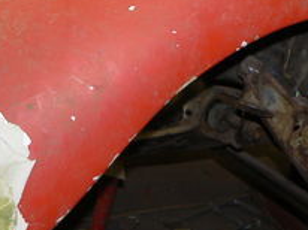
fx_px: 995
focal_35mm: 112
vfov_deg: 12.9
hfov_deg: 16.8
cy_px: -46
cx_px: -63
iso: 100
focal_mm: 6
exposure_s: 1/25
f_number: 2.8
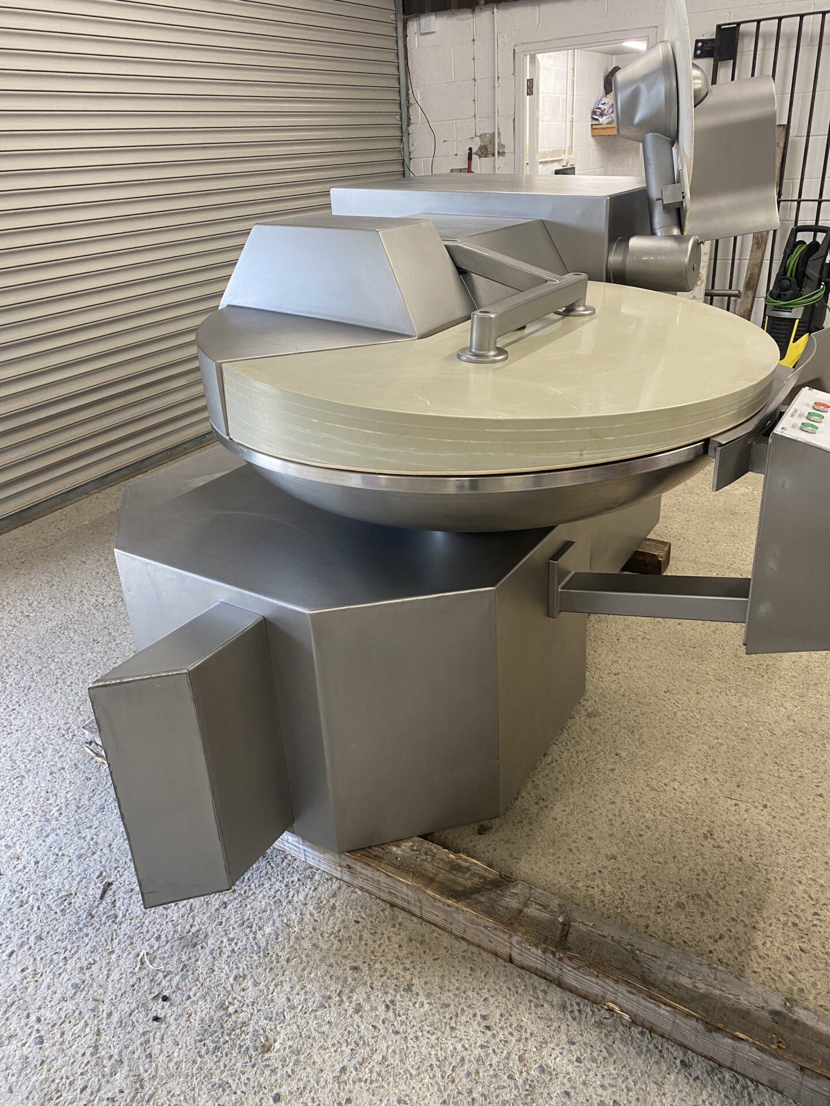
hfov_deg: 53.1
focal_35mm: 26
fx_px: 831
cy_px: 553
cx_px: 415
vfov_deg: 67.3
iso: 80
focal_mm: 4.25
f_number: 1.8
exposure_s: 1/50
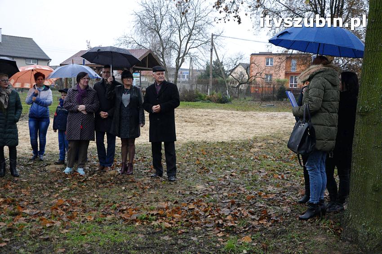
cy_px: 127
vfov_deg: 34.1
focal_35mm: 39
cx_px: 191
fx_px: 413
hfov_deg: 49.6
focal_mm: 26
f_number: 5.6
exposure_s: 1/125
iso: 2000
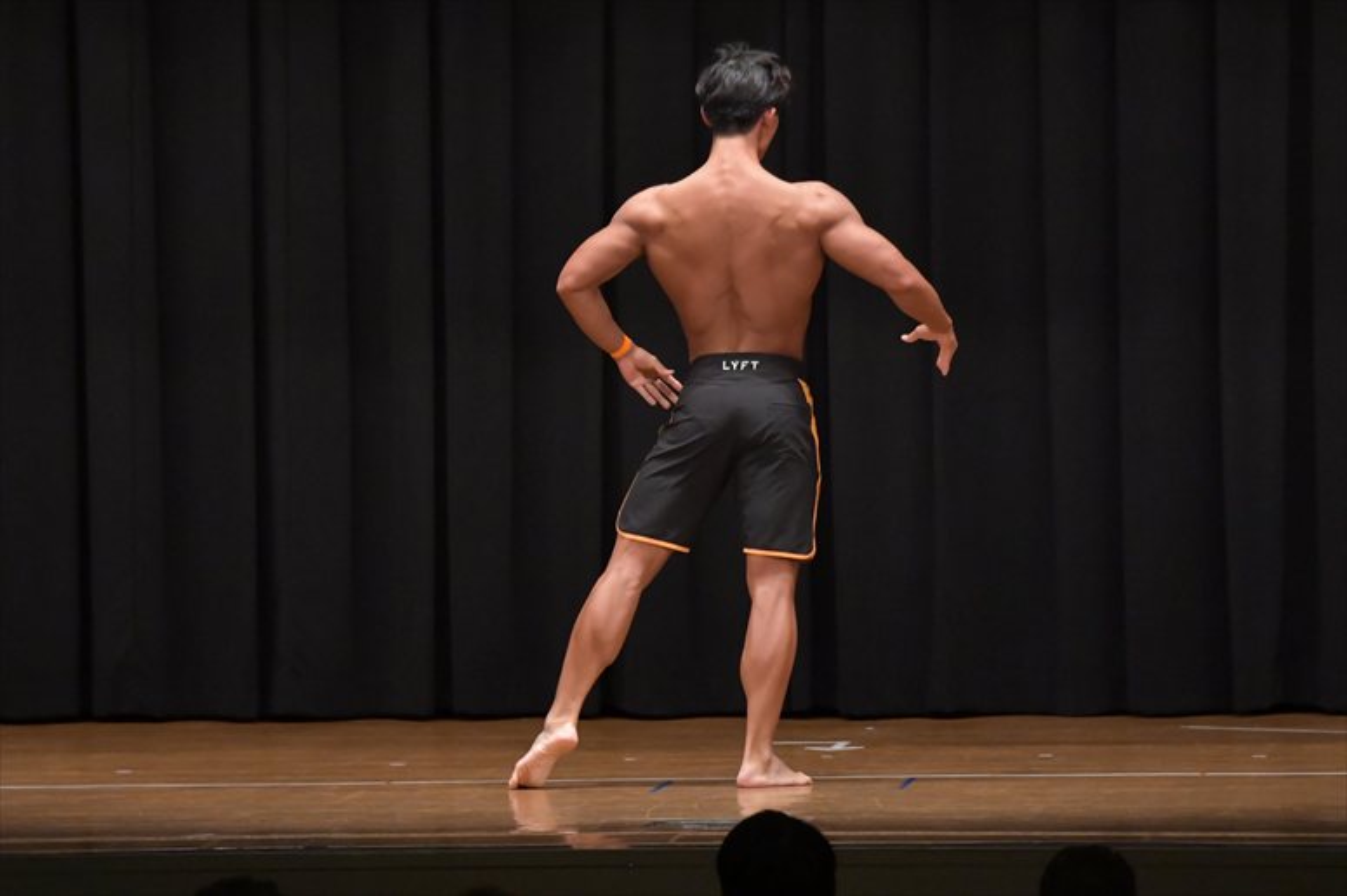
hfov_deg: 9.5
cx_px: 674
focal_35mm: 217
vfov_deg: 6.3
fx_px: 8116
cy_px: 448
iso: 6400
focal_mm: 145
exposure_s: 1/400
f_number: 5.6
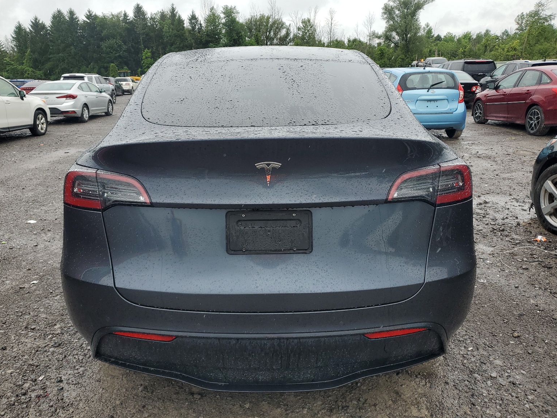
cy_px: 208
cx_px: 269
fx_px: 434
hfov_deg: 65.3
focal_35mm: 27
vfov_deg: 51.4
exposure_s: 1/909
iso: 50
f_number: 1.5
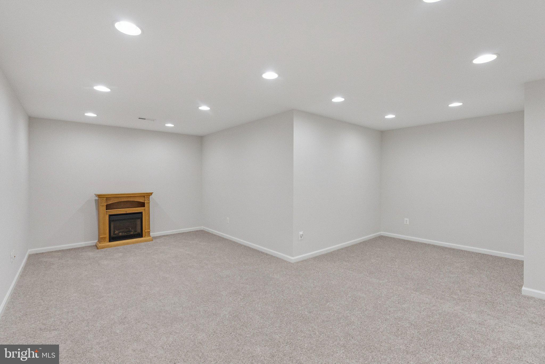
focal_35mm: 16
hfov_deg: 96.7
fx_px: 242
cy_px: 182
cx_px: 272
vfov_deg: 73.8
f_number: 7.1
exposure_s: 1/160
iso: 5000
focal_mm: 16
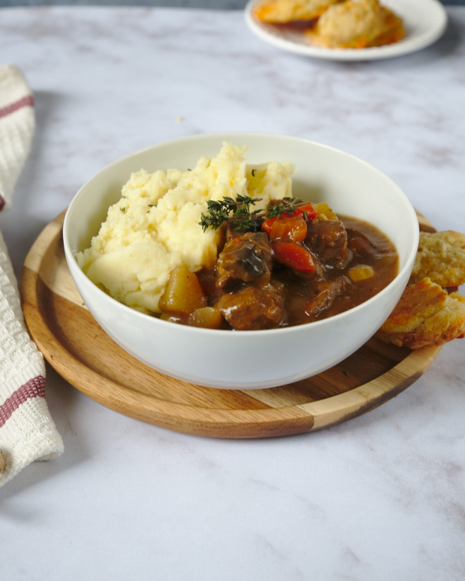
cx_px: 231
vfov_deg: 33.0
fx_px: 981
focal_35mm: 57
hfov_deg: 26.7
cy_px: 287
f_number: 7.1
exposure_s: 1/8
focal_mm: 50
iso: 100
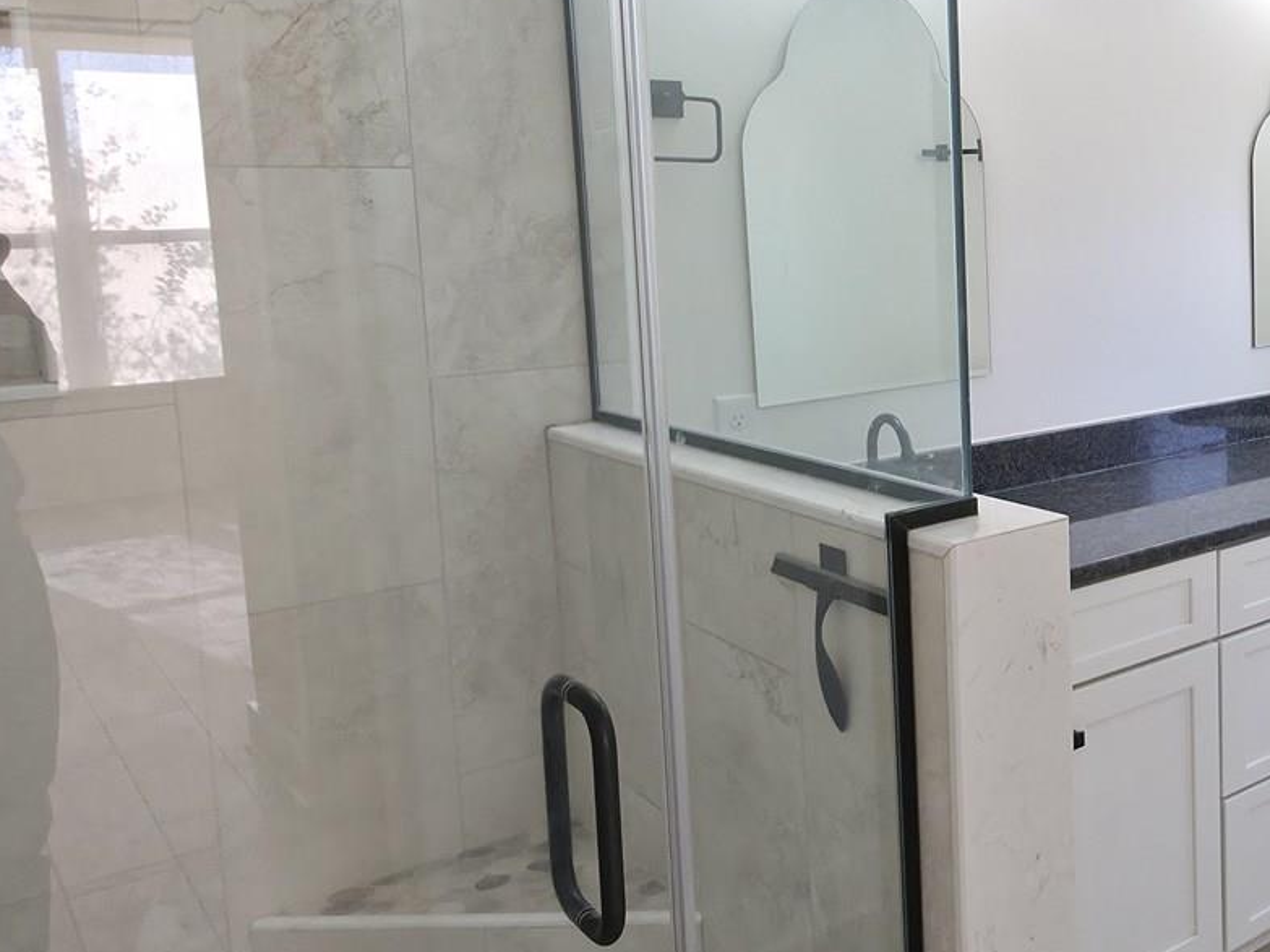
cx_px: 1127
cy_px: 367
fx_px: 1247
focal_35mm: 34
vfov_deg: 41.5
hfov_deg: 48.6
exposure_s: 1/60
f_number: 1.9
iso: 80
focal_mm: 2.2
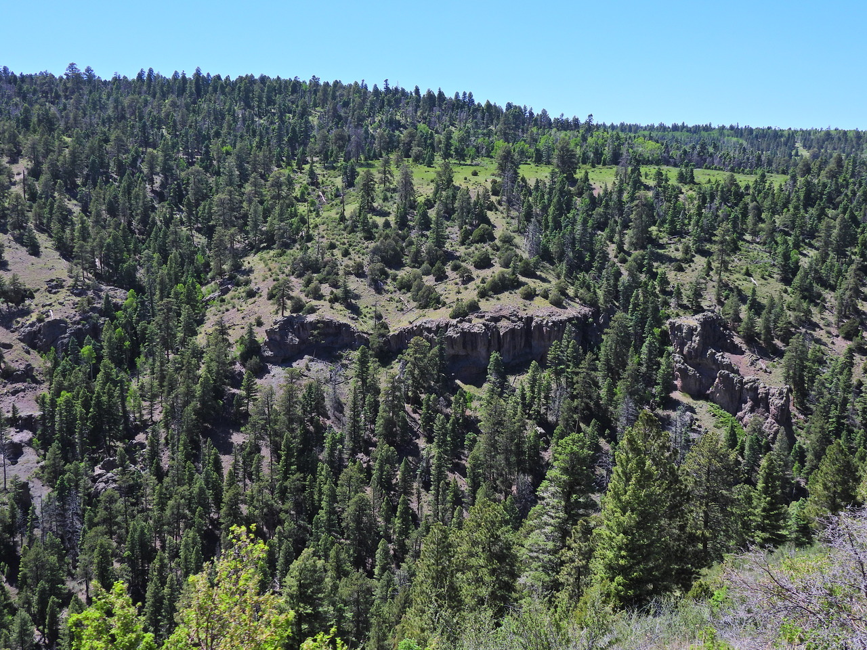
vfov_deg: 36.0
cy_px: 325
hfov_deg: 46.8
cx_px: 434
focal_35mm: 40
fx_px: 1002
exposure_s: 1/1000
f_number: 3.2
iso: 100
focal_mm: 7.1
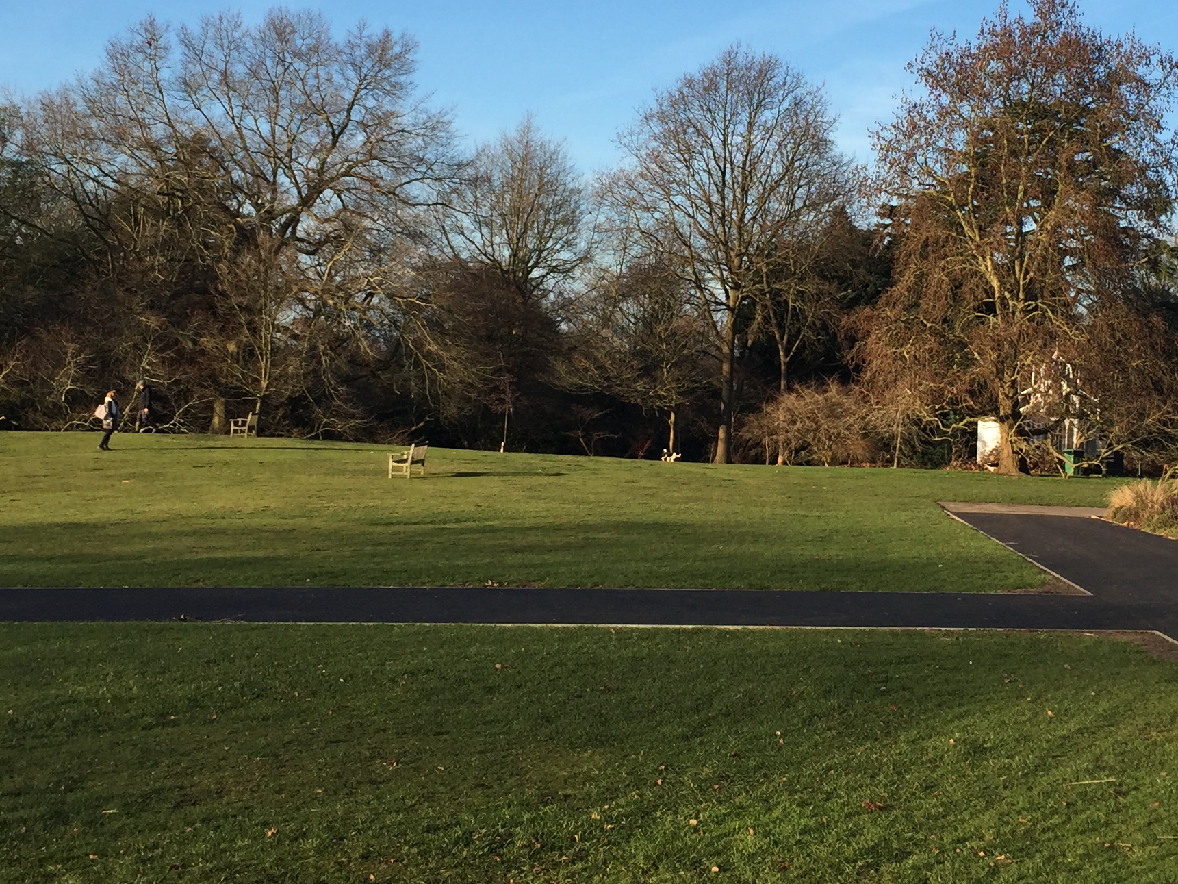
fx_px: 1872
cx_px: 768
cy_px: 235
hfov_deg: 34.7
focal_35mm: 55
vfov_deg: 26.3
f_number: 2.2
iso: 32
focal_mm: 4.15
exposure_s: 1/842
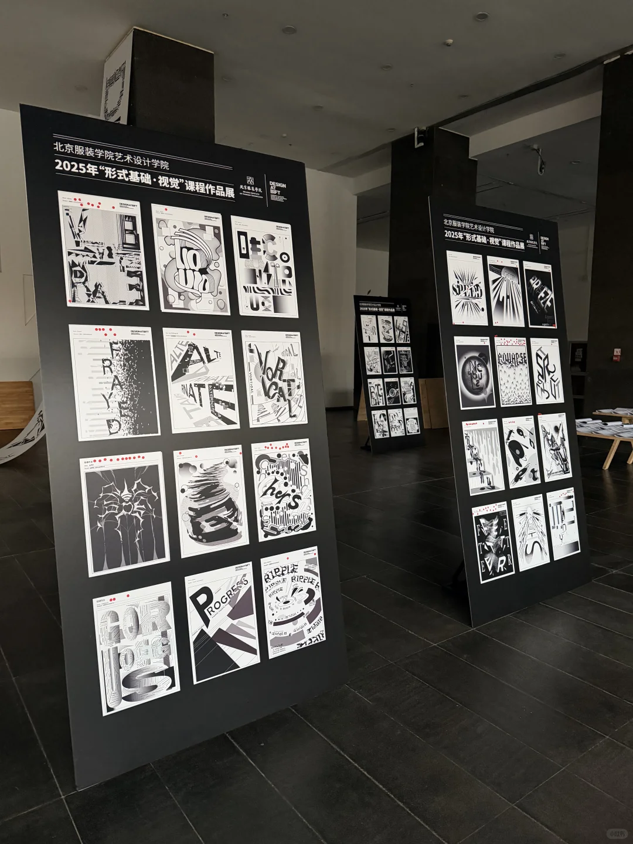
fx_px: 585
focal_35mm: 24
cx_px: 316
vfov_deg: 71.6
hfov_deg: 56.8
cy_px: 422
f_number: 1.78
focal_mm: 6.76
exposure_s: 1/60
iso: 500
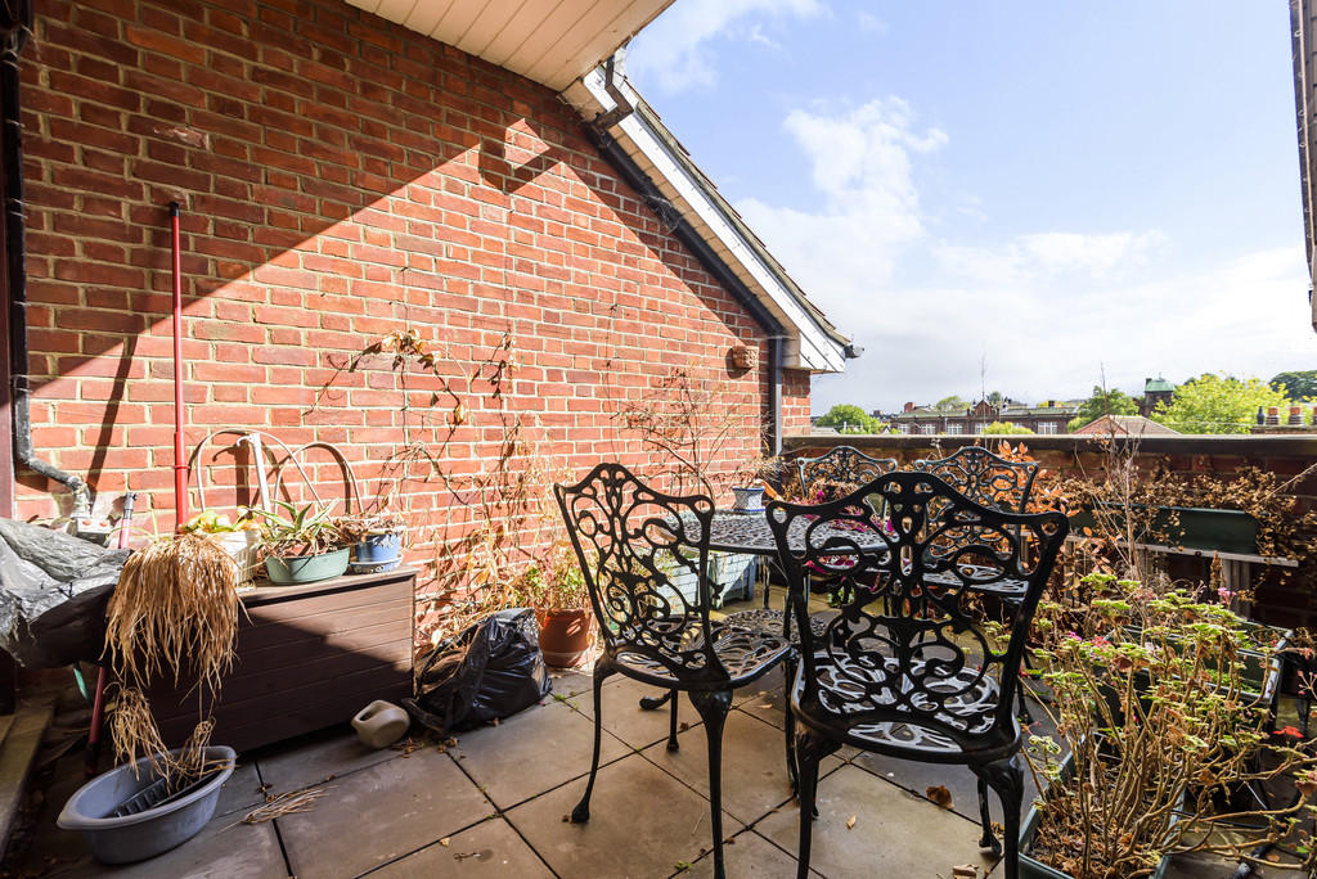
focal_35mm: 16
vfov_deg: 73.8
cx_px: 658
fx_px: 586
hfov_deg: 96.7
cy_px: 440
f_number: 7.1
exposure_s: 1/200
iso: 200
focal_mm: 16
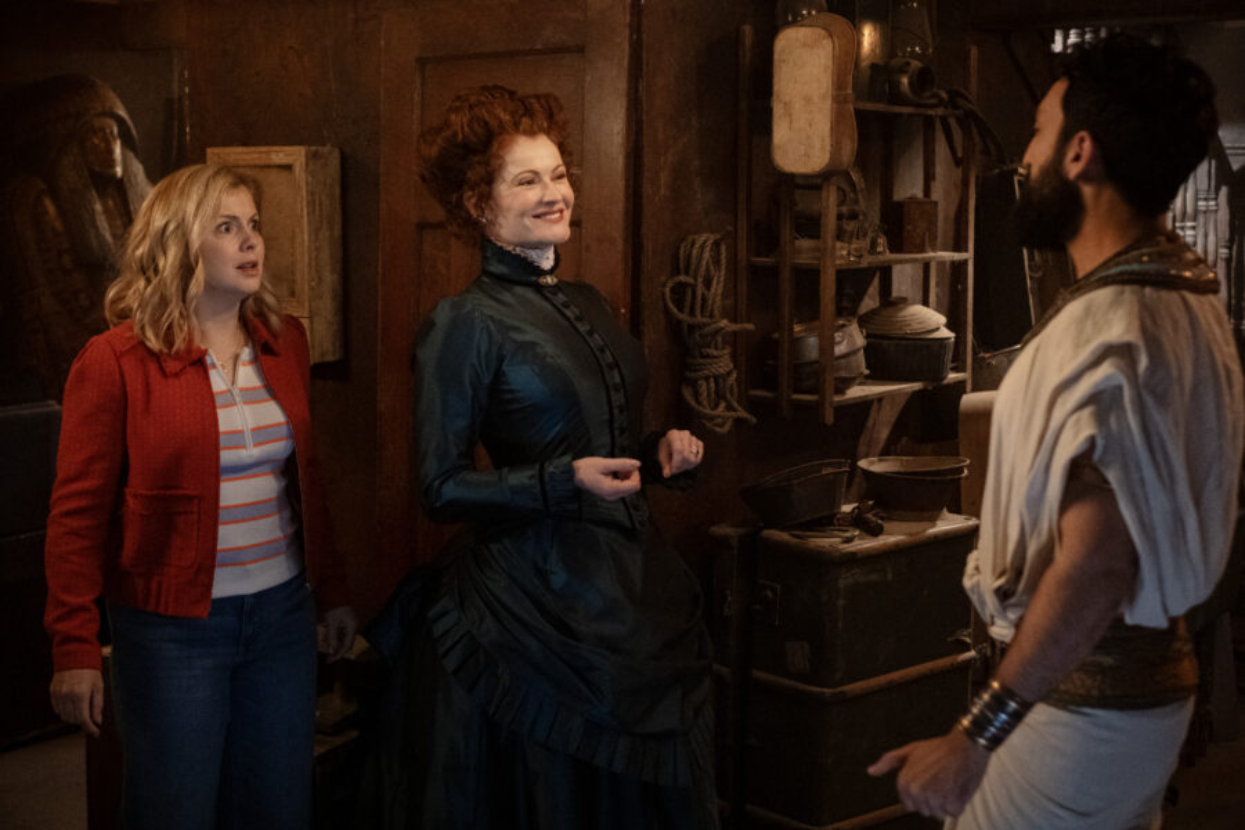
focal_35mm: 53
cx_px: 622
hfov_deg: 37.5
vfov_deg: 25.5
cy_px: 415
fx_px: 1833
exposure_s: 1/125
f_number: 2.2
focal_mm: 35
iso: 6400
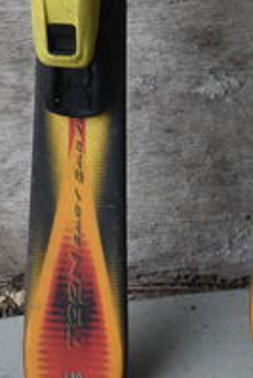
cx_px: 225
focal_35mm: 181
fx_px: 1905
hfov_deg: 7.6
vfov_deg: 10.4
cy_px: -387
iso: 400
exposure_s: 1/80
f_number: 4.5
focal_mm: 24
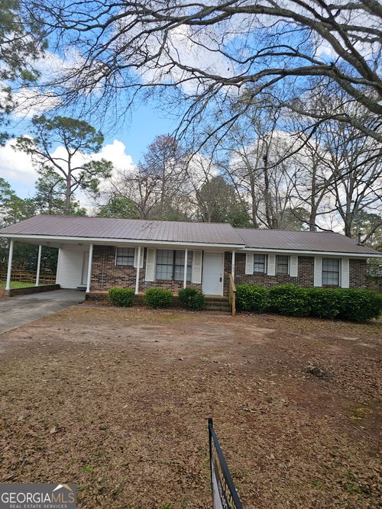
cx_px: 191
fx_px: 339
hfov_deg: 58.9
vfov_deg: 73.9
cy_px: 254
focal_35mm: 23
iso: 10
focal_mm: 6.3
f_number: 1.7
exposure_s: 1/301
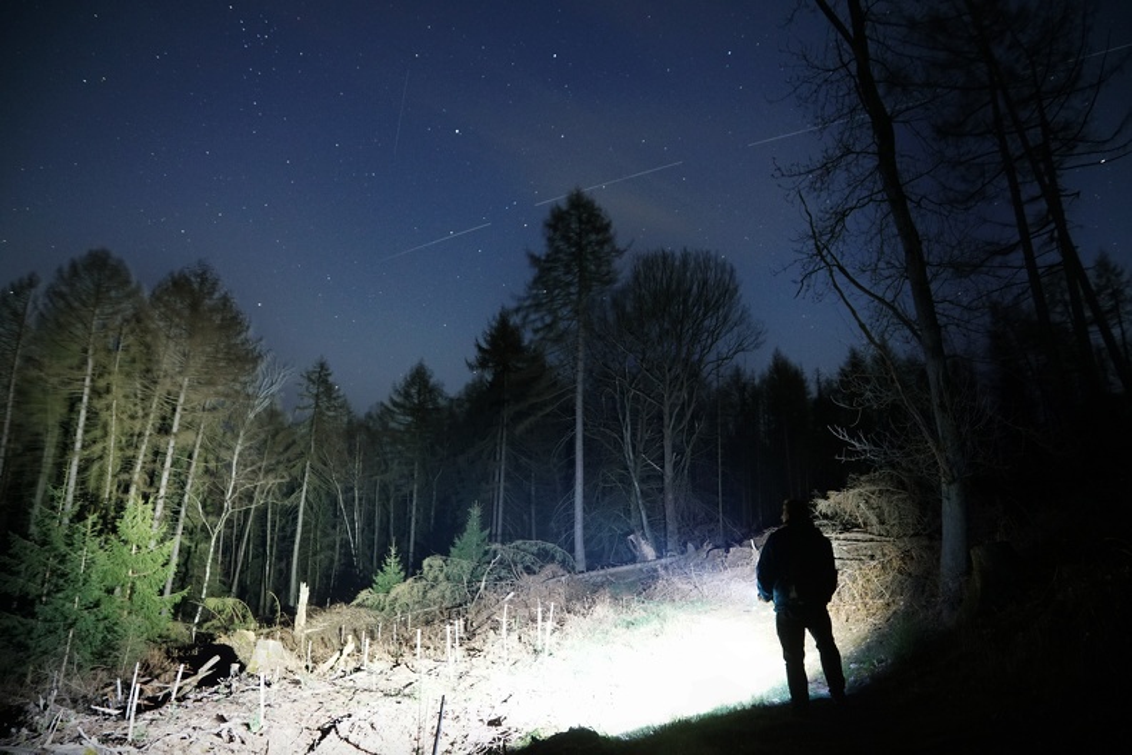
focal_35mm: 24
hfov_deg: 73.7
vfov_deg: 53.1
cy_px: 378
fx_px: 755
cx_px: 566
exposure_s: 6
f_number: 4.5
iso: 1600
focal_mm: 16
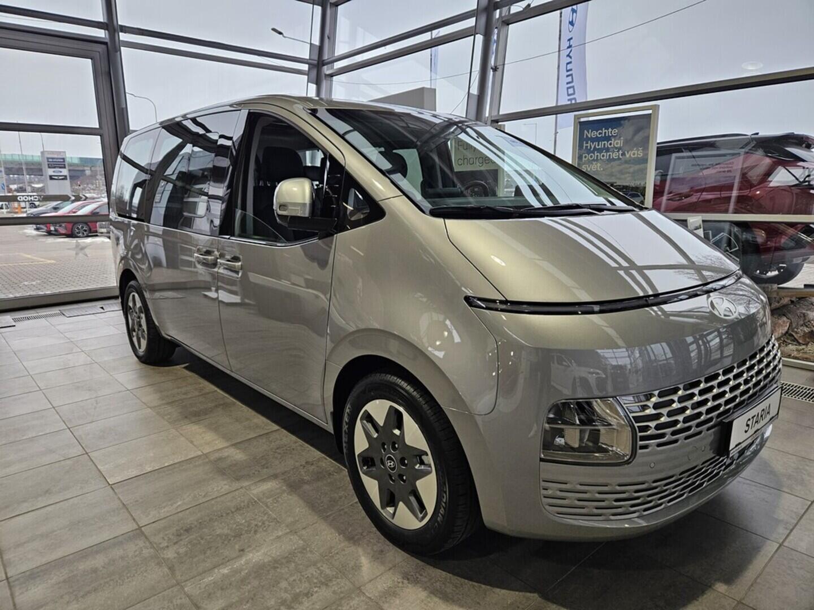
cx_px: 407
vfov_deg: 58.9
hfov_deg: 73.9
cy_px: 305
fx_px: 541
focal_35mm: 23
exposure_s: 1/180
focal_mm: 5.4
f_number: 1.8
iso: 125
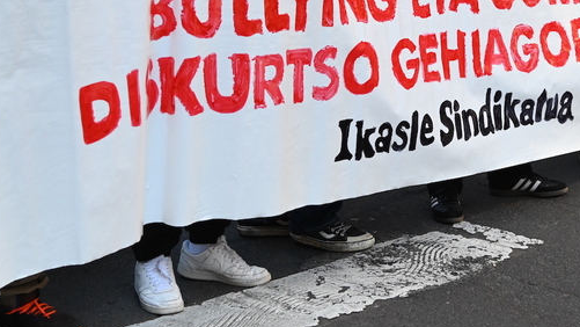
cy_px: 84
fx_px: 1446
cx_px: 375
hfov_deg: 22.6
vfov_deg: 12.8
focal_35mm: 94
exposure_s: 1/2000
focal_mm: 62
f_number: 4
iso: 4000
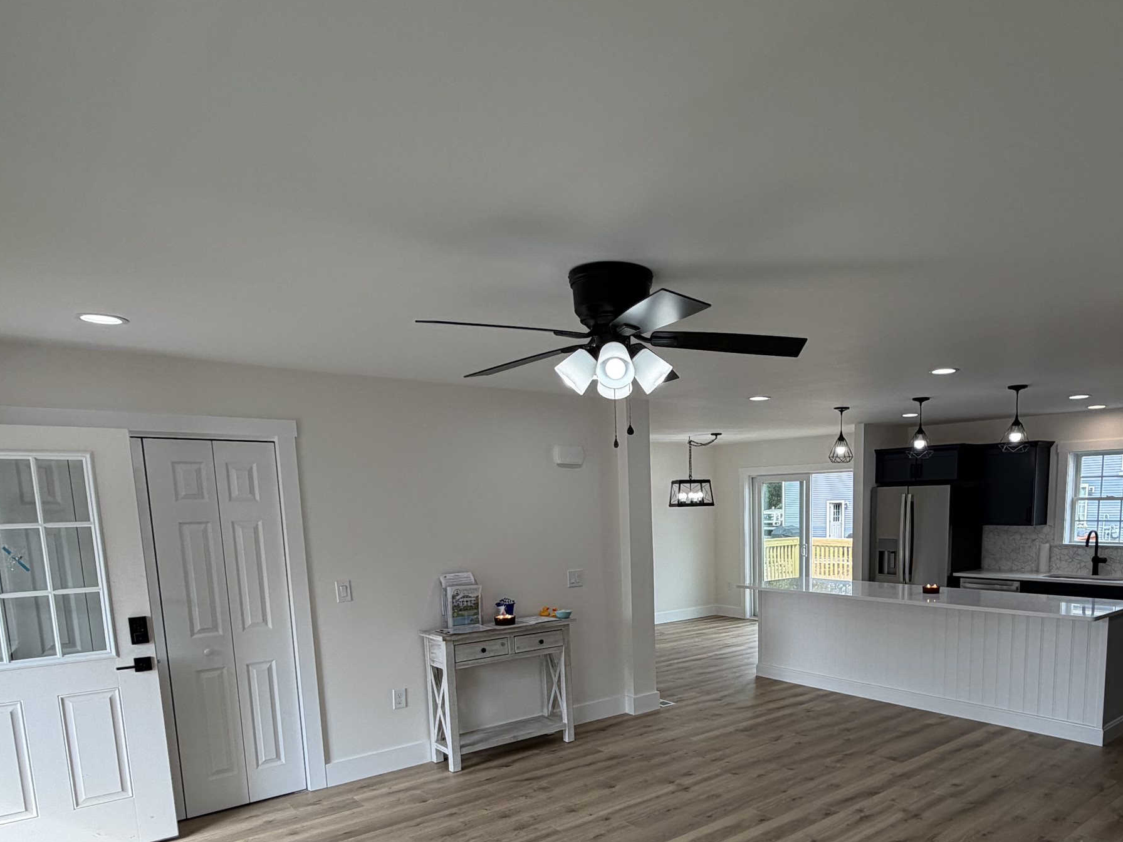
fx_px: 779
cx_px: 688
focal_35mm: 24
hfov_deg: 70.7
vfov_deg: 54.7
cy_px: 608
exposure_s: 1/120
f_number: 2.2
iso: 32
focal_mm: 2.22
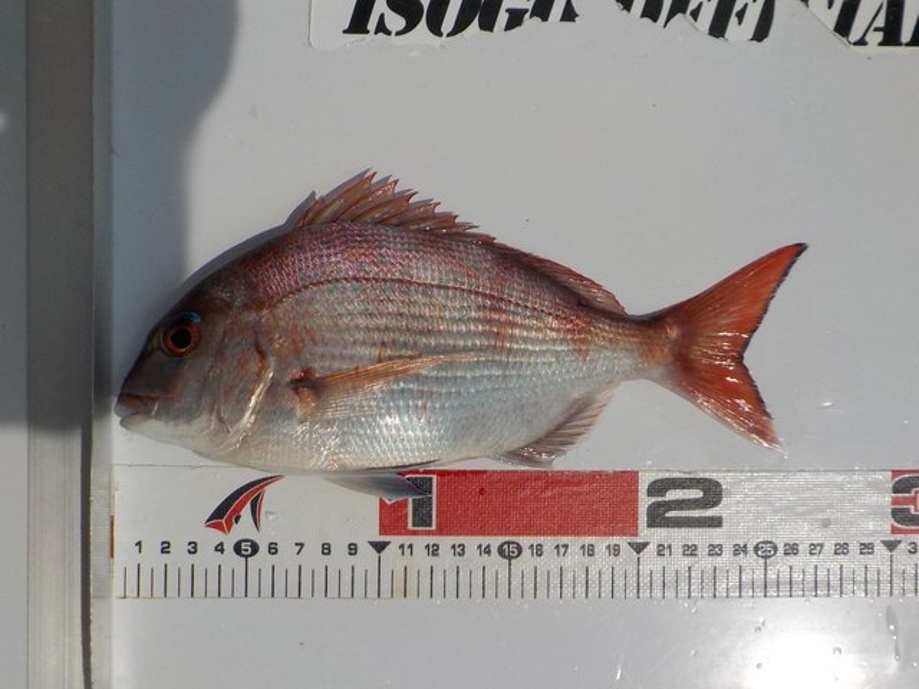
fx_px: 796
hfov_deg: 60.0
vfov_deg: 46.8
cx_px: 460
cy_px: 344
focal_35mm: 30
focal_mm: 4.1
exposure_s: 1/2000
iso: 125
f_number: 6.6
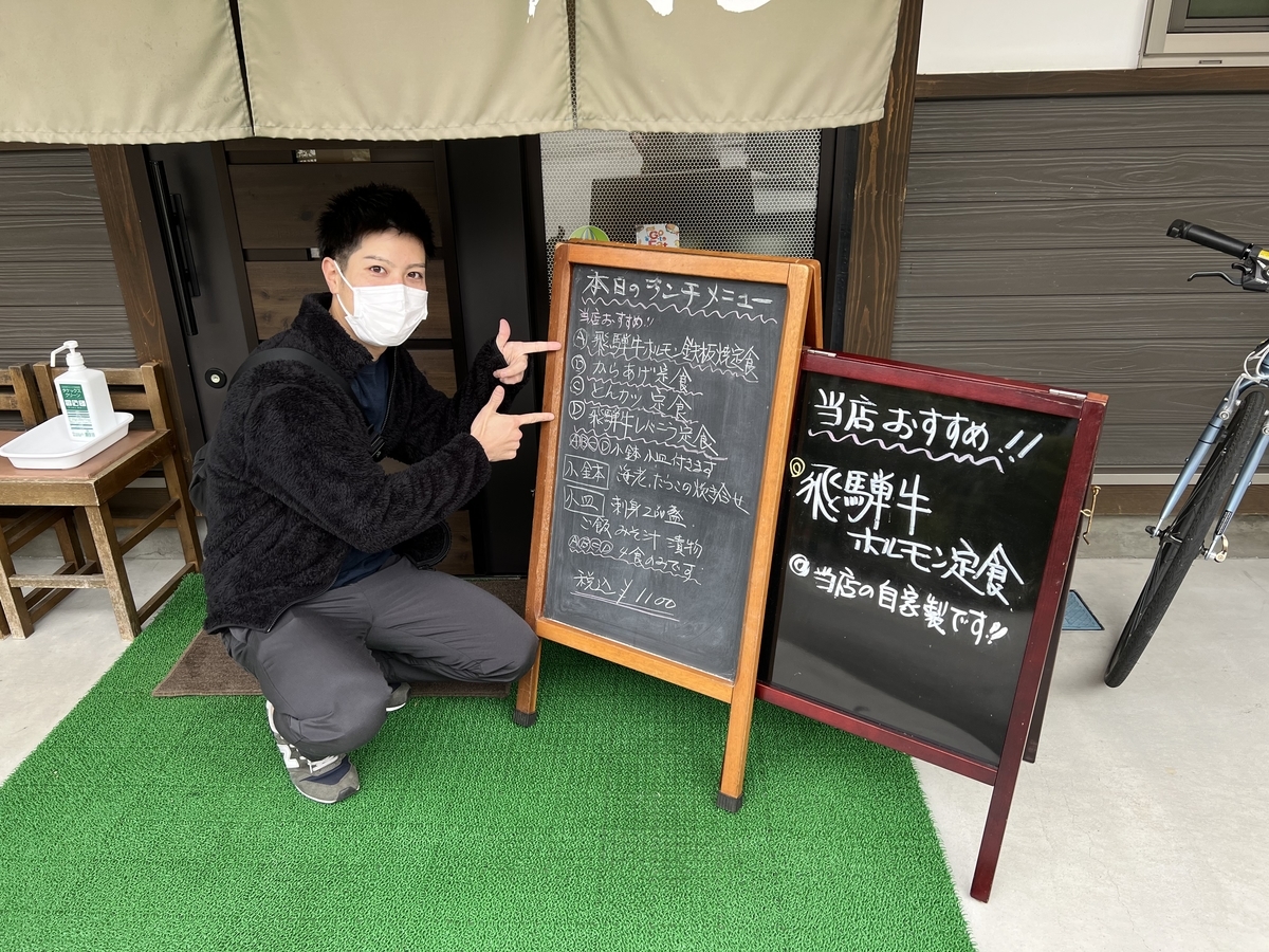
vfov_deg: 53.1
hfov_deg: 67.3
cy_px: 476
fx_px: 953
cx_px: 634
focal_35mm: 26
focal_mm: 5.7
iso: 40
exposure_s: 1/121
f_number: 1.5
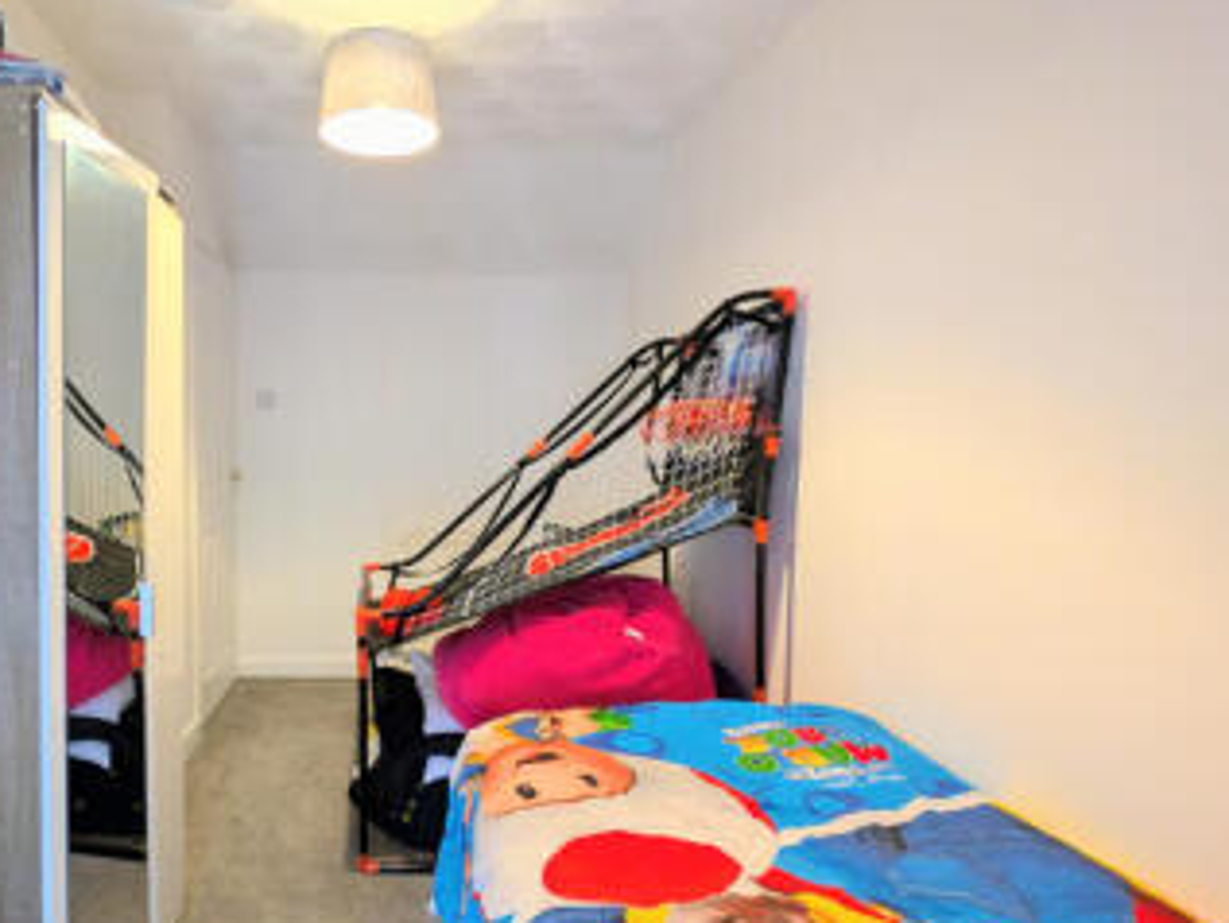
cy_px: 460
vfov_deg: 61.1
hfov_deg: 74.2
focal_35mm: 22
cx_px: 419
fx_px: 781
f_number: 1.95
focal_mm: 2.23
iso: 249
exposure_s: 1/15
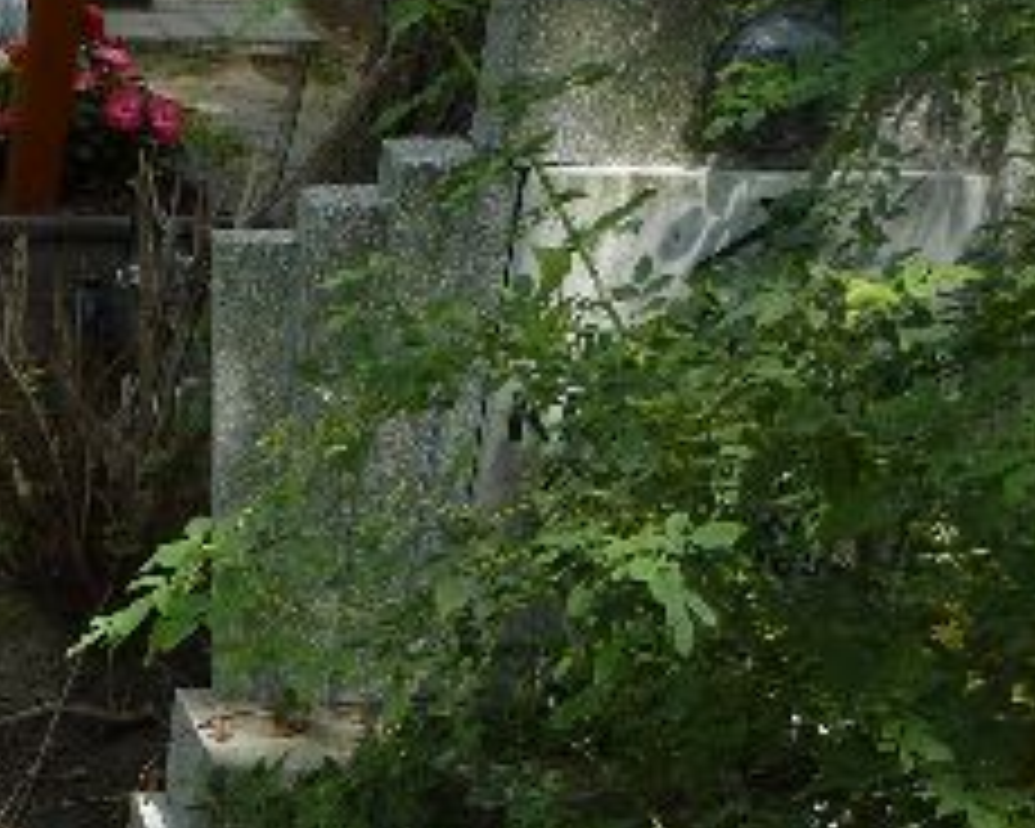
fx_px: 3645
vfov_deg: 12.3
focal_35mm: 119
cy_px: 1278
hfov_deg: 14.5
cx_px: -724
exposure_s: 1/250
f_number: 4
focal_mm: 5.7
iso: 80
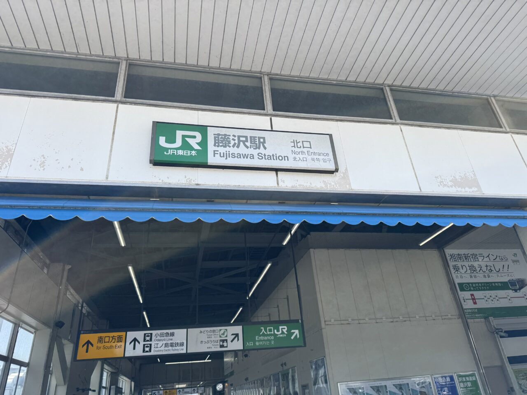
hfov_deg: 71.6
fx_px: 365
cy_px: 198
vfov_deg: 56.8
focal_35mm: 24
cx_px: 264
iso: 80
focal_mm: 6.76
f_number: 1.78
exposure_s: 1/1597
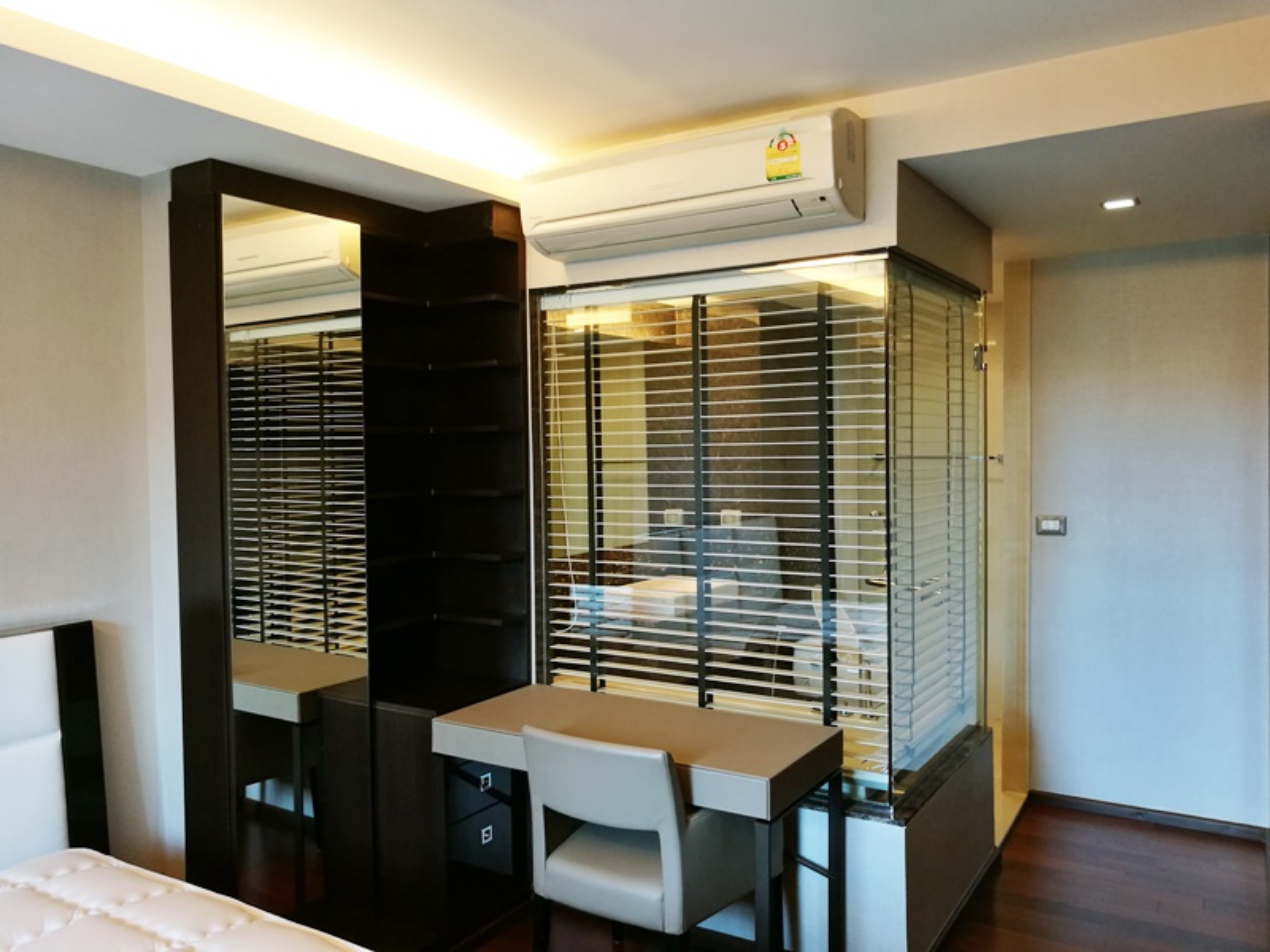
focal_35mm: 27
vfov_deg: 51.4
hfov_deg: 65.3
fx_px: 991
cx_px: 635
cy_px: 476
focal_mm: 4.5
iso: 200
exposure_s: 1/33.3
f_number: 2.2
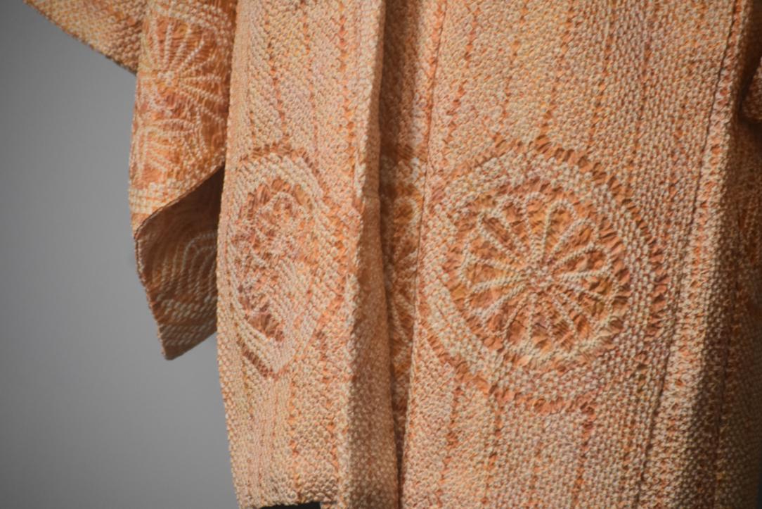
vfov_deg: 3.7
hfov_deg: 5.5
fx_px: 7938
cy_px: 254
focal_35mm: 375
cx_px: 381
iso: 1600
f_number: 6.3
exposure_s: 1/125
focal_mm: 250
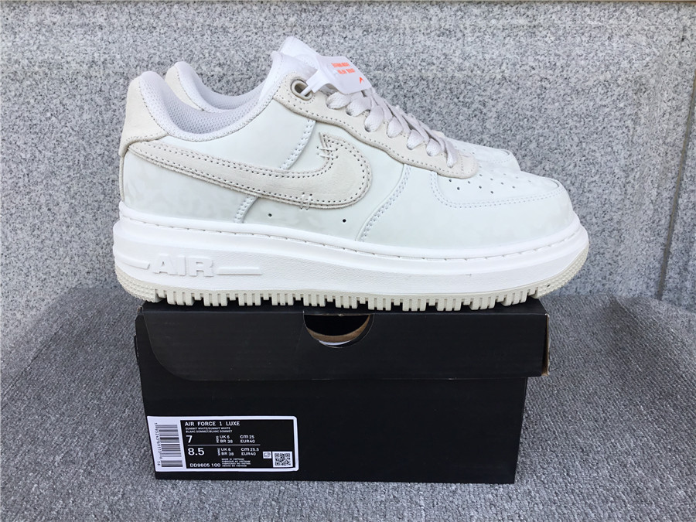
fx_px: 623
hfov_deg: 58.4
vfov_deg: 45.4
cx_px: 348
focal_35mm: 31
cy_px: 261
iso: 25
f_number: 2.4
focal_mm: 3.3
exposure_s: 1/313
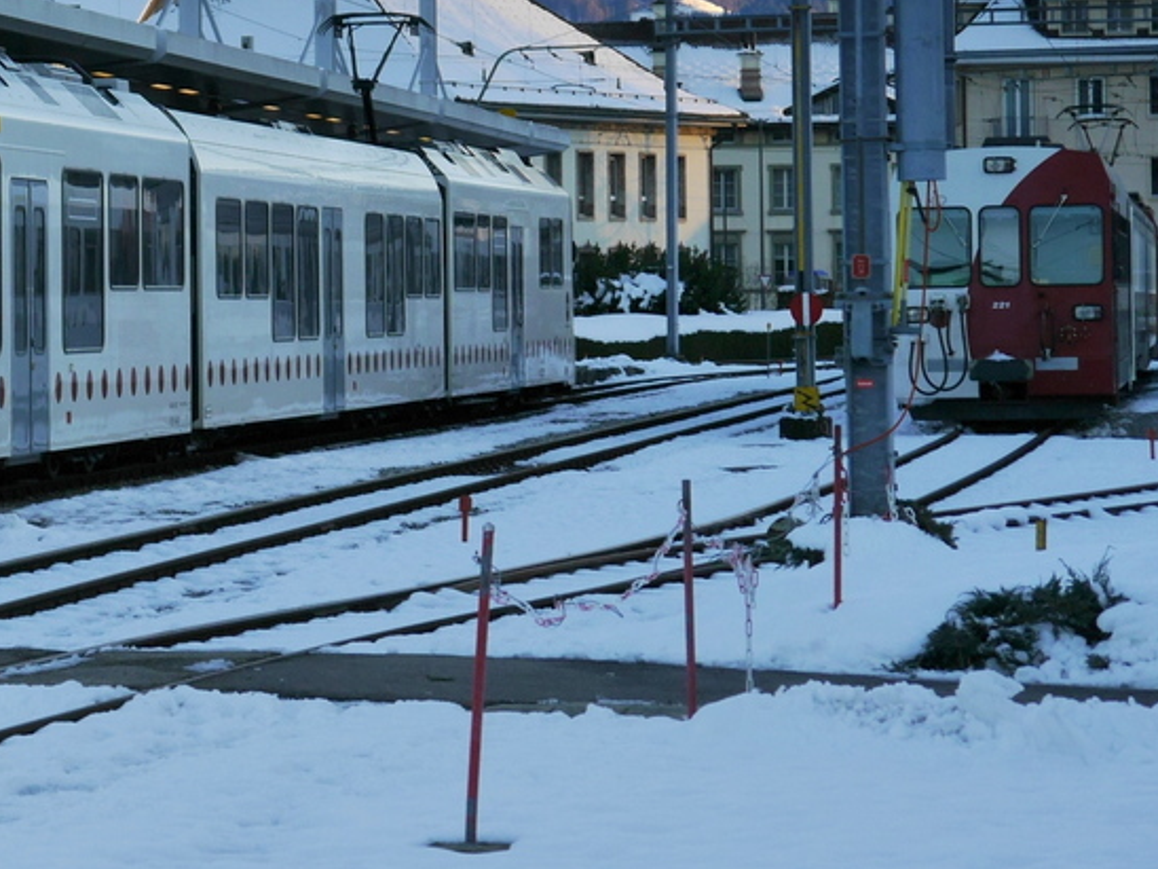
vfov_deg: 8.1
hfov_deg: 10.6
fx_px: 6155
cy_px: 273
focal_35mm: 184
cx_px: -55
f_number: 5.6
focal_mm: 42
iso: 160
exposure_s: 1/160
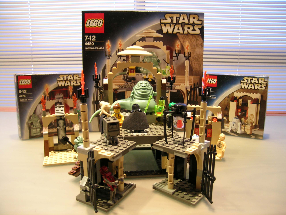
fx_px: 231
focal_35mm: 28
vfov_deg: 49.7
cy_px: 108
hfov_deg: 63.4
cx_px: 143
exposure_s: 1/3.8
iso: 68
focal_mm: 5.8
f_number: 2.8
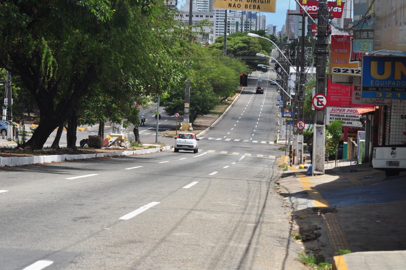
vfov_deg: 12.9
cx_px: 202
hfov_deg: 19.3
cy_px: 135
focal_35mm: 106
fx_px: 1194
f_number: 7.1
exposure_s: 1/800
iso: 200
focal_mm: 70
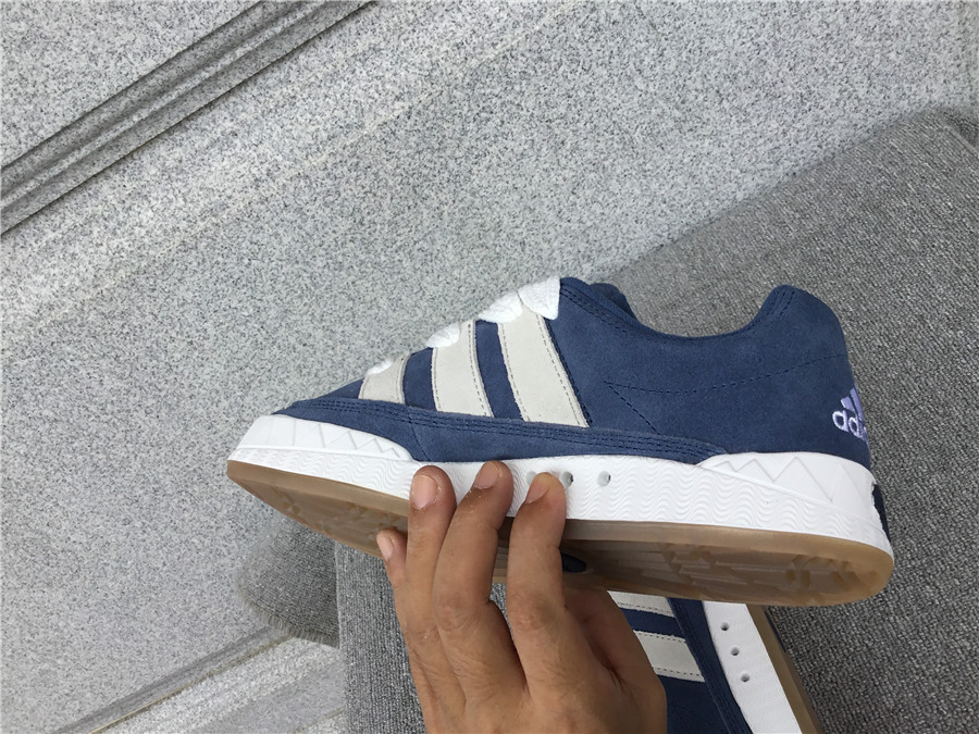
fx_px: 877
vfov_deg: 45.4
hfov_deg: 58.4
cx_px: 490
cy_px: 367
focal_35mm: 31
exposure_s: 1/297
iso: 25
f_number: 2.4
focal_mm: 3.3
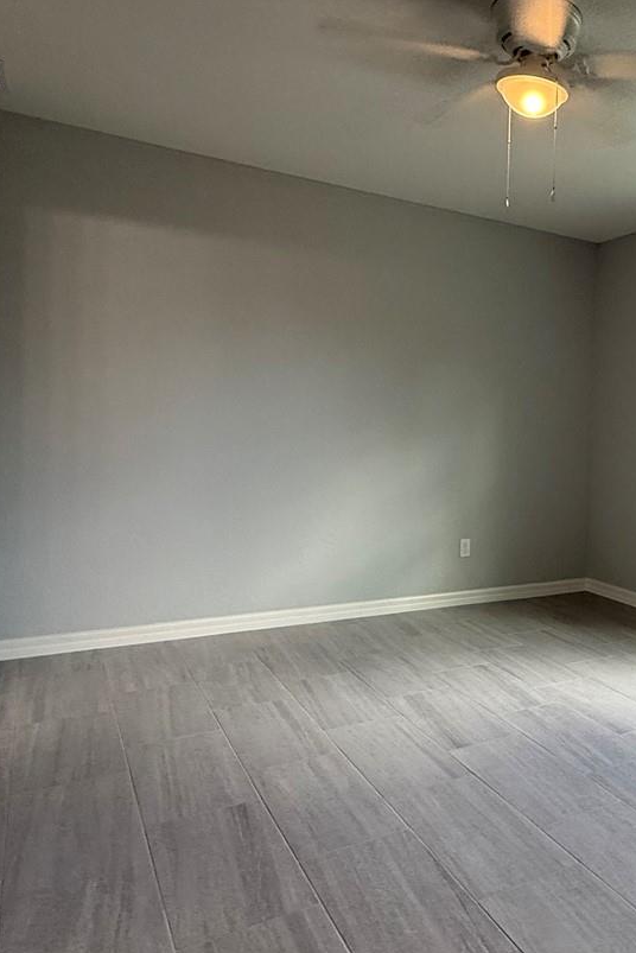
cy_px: 463
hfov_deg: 40.3
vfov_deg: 63.6
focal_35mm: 29
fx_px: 768
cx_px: 612
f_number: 2.2
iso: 160
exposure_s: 1/120
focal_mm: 2.22
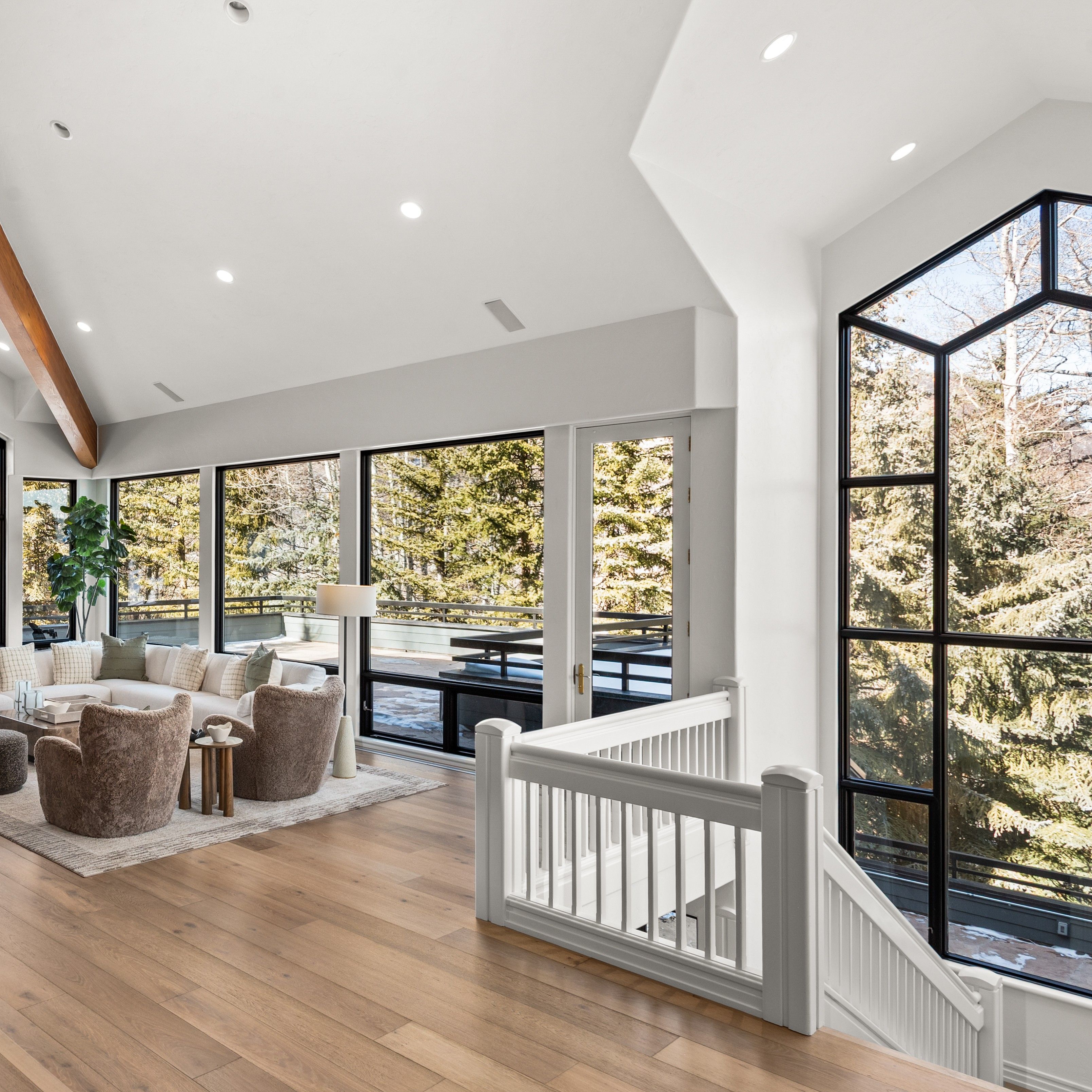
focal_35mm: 27
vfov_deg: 59.1
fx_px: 964
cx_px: 228
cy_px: 556
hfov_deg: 55.2
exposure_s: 1/4
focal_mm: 17
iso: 400
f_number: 10
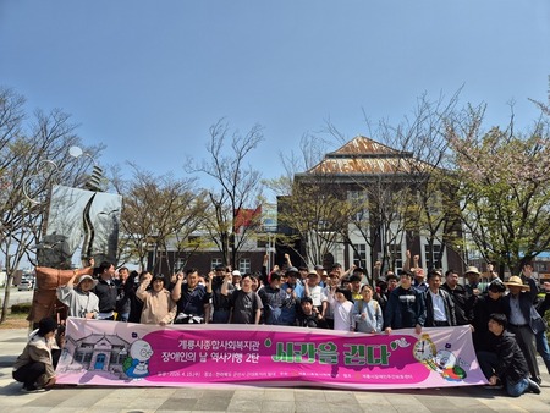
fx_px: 366
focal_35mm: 23
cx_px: 275
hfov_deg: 73.9
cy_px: 206
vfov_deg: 58.9
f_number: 1.8
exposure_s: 1/2224
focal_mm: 5.4
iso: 25
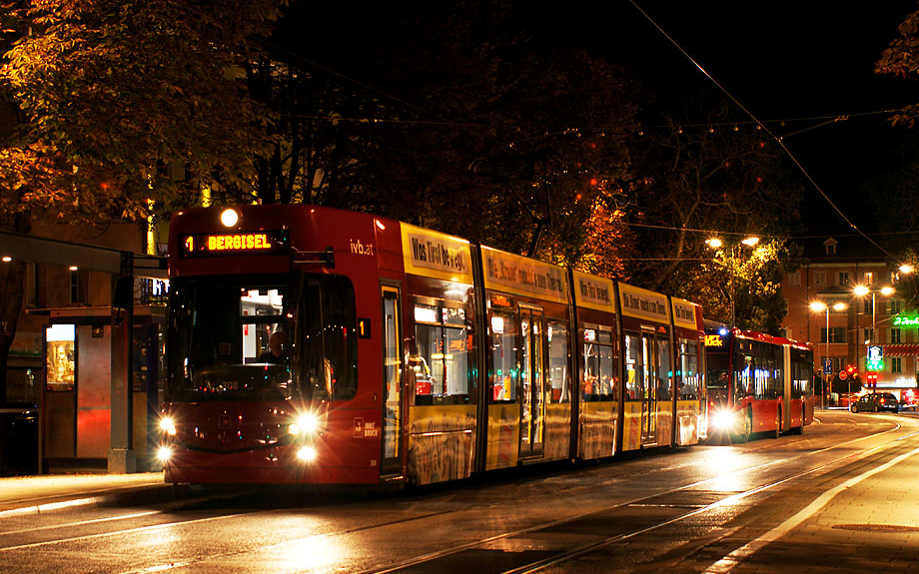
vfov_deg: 17.0
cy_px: 314
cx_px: 441
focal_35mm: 77
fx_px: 1918
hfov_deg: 26.9
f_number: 6.3
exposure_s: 1.6
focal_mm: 45
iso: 200
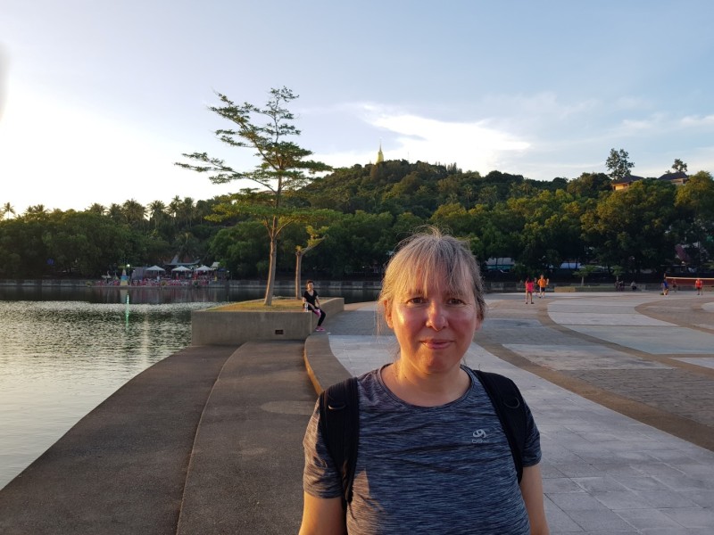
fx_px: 536
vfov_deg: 53.1
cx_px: 357
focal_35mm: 26
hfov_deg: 67.3
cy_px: 268
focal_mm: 4.2
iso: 40
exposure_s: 1/278
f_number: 1.7
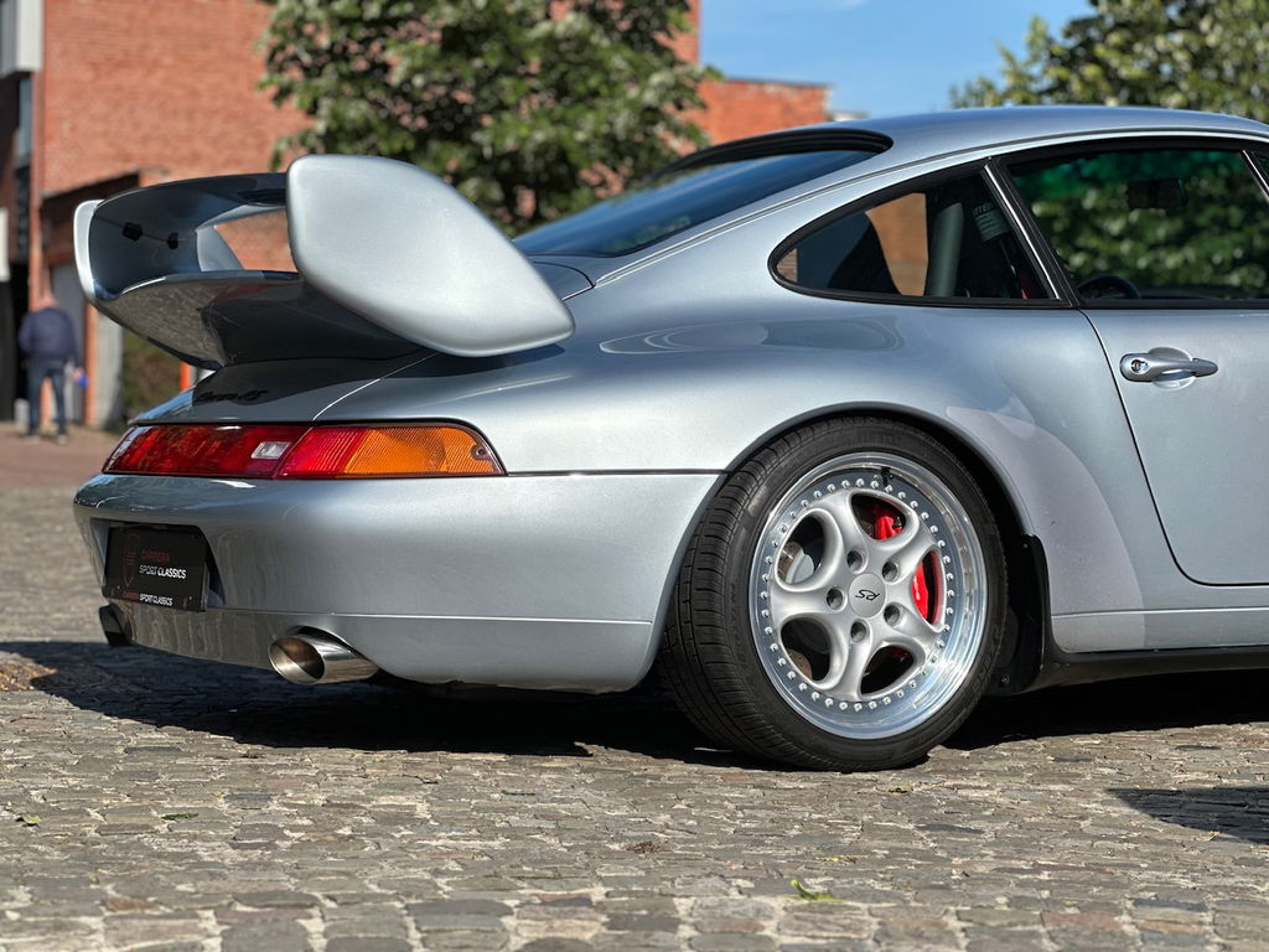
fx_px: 2823
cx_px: 634
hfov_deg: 25.3
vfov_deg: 19.1
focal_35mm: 77
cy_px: 476
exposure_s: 1/995
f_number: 2.8
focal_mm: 9
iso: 32
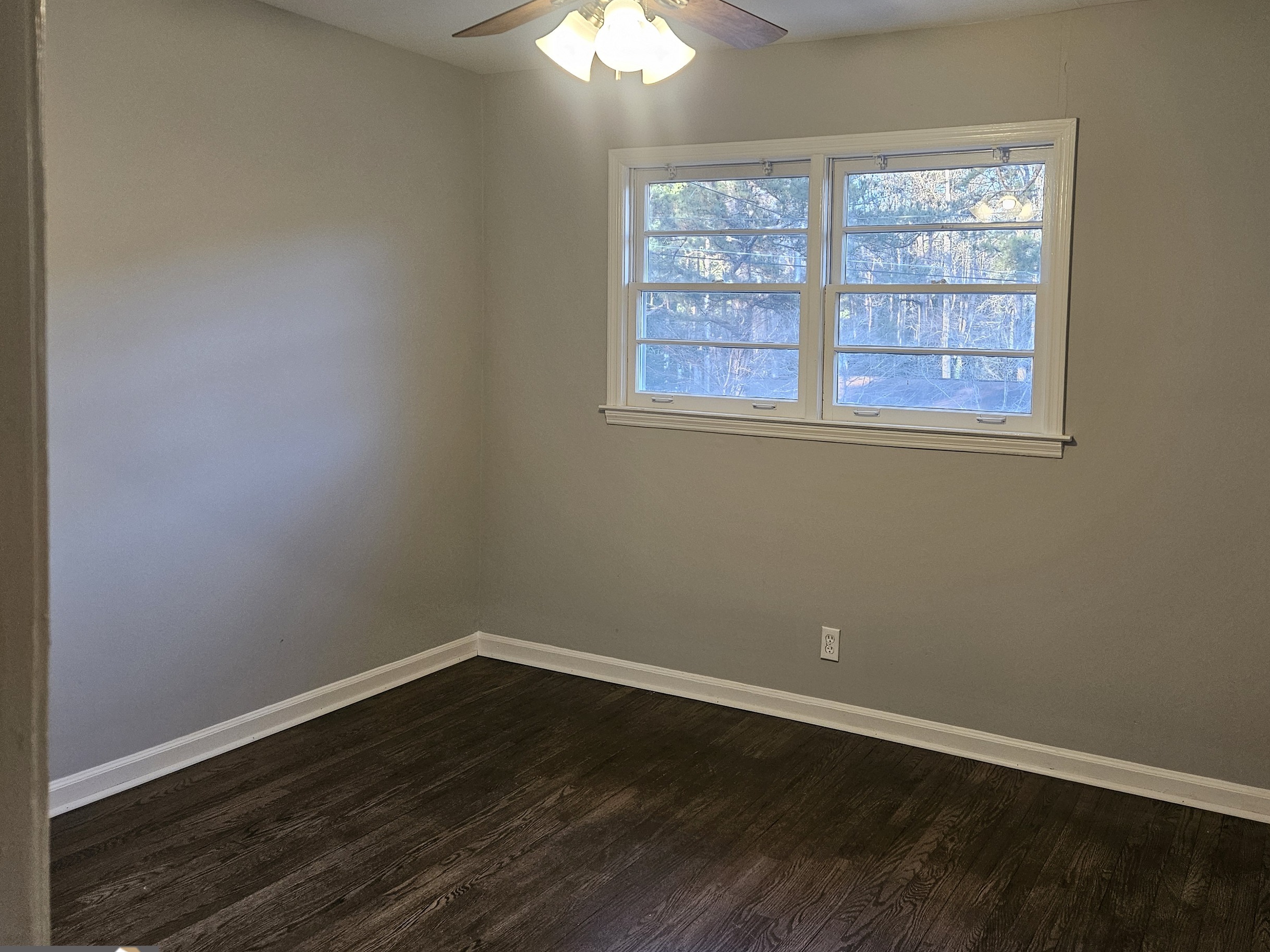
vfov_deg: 48.1
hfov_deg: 61.0
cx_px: 780
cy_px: 405
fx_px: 1064
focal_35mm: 29
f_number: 1.8
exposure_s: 1/120
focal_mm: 5.4
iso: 250
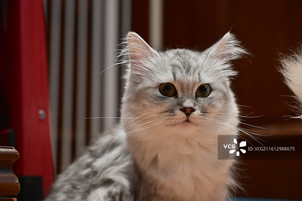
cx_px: 151
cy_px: 100
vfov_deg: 25.0
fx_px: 453
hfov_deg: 36.9
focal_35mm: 54
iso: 2200
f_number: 4
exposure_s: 1/200
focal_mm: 54
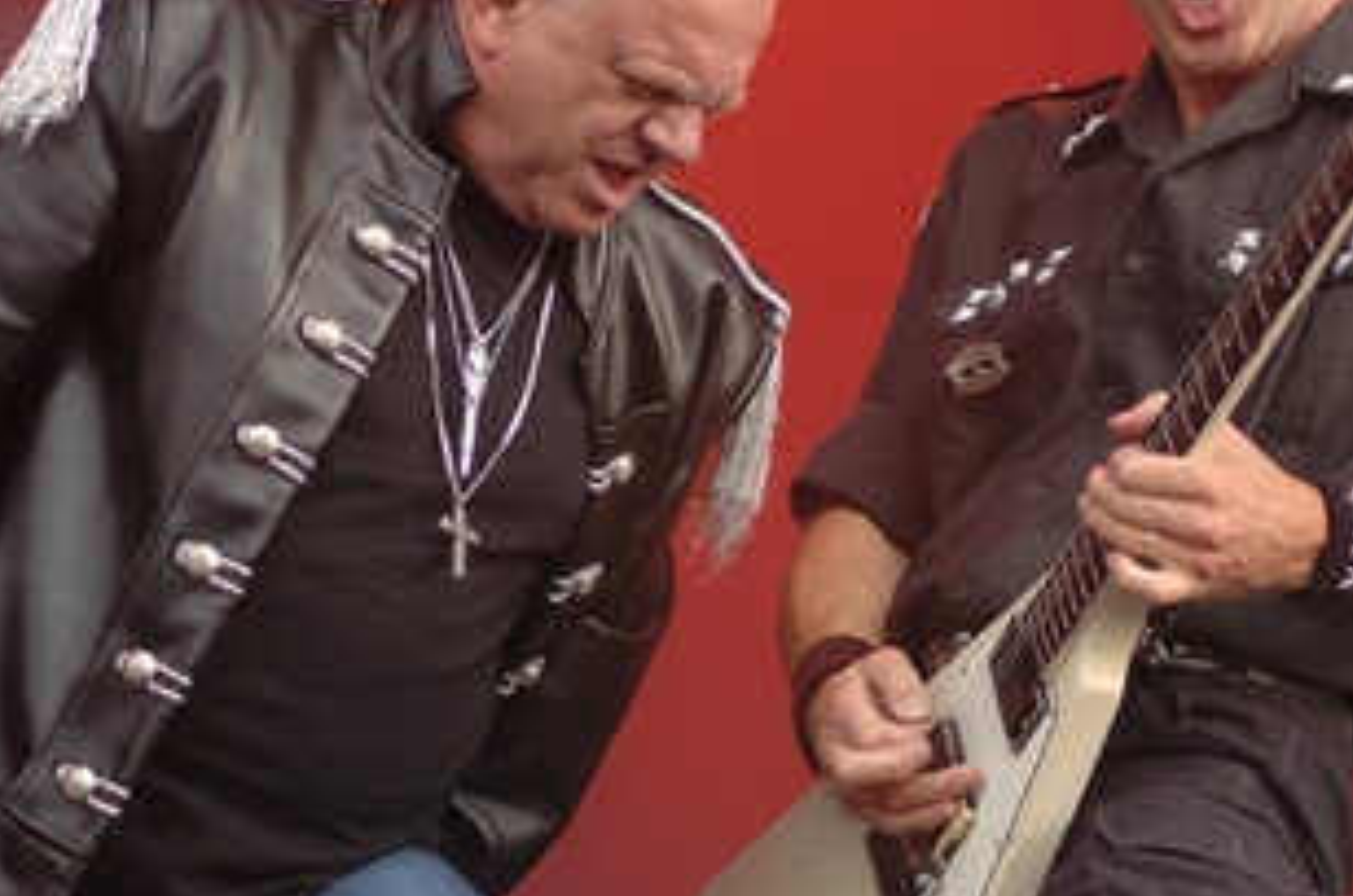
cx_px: 712
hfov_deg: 9.7
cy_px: 314
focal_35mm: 213
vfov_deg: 6.4
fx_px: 7979
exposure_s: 1/400
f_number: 4.2
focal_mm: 95
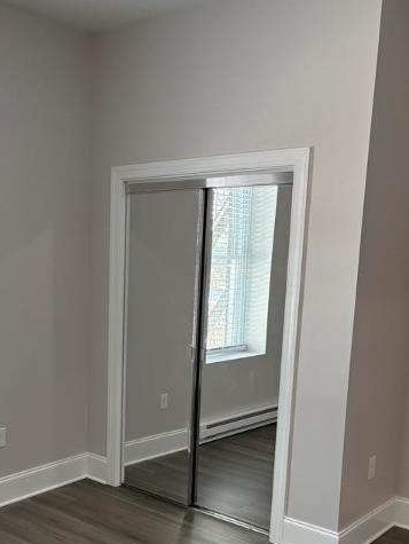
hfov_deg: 33.9
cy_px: 386
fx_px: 661
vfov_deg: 43.8
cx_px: 120
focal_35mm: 42
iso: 125
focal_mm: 5.96
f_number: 1.6
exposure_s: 1/120
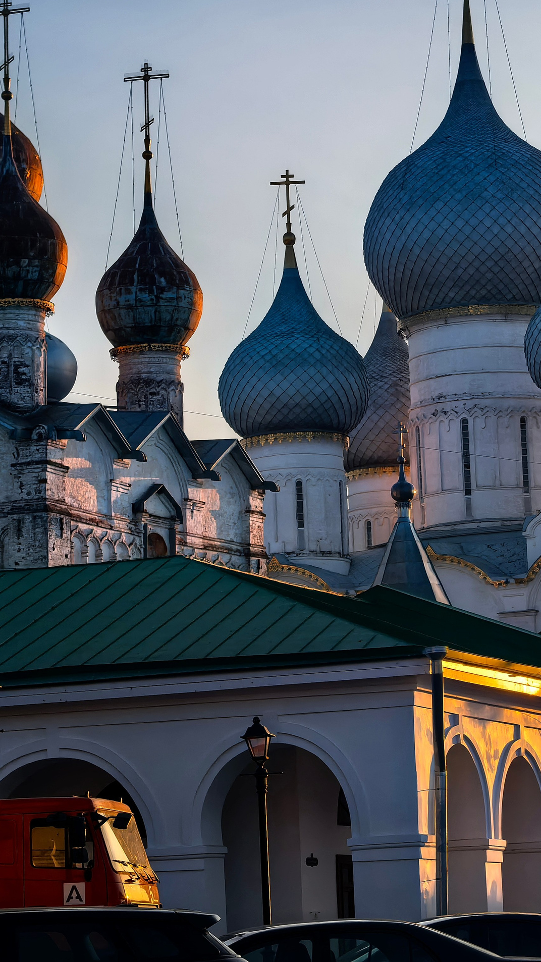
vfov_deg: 15.5
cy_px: 478
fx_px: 3545
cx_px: 416
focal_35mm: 139
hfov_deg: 8.7
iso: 50
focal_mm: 15
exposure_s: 1/1742
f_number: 2.1
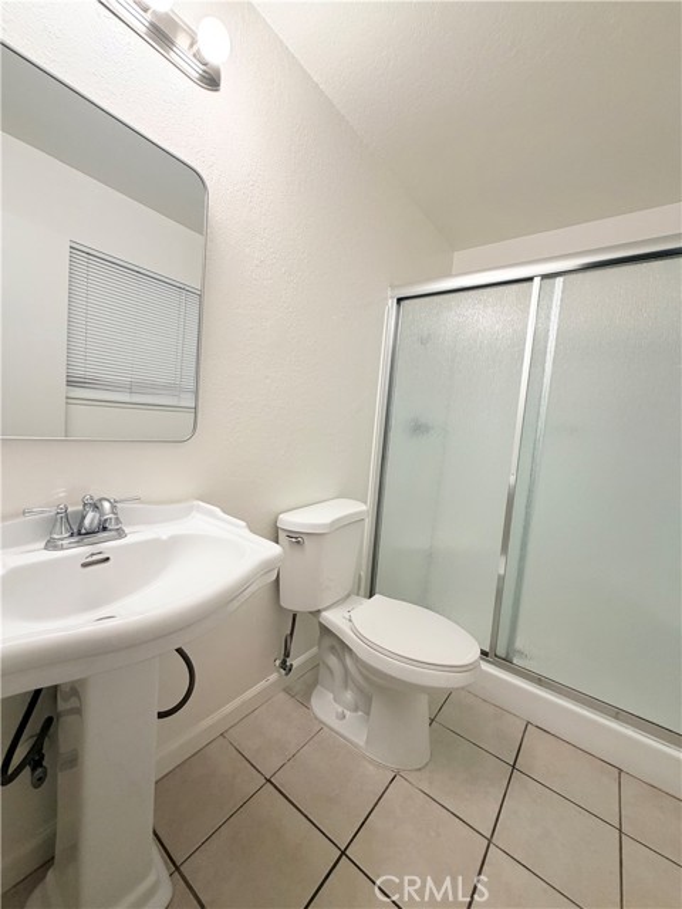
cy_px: 454
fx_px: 368
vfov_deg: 102.1
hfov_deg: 85.7
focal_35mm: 14
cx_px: 341
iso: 200
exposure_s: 1/120
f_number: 2.2
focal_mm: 2.22
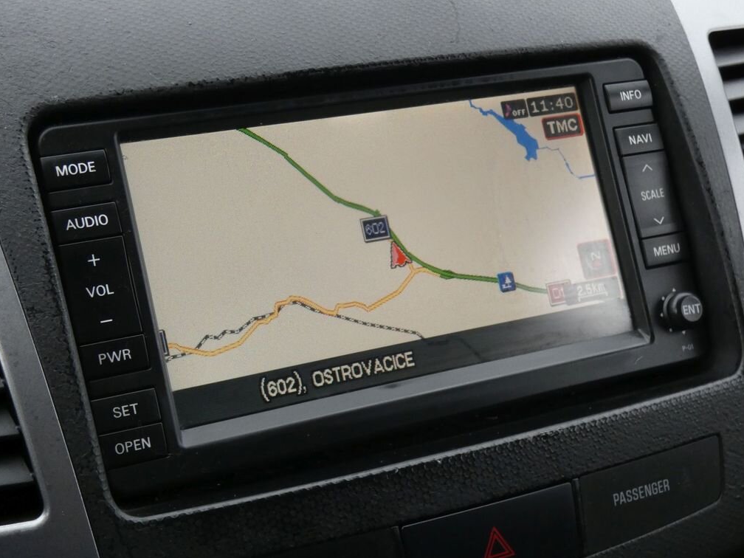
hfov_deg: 30.3
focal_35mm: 64
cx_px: 375
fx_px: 1376
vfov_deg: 22.9
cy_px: 278
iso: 400
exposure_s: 1/80
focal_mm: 11.3
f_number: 5.6
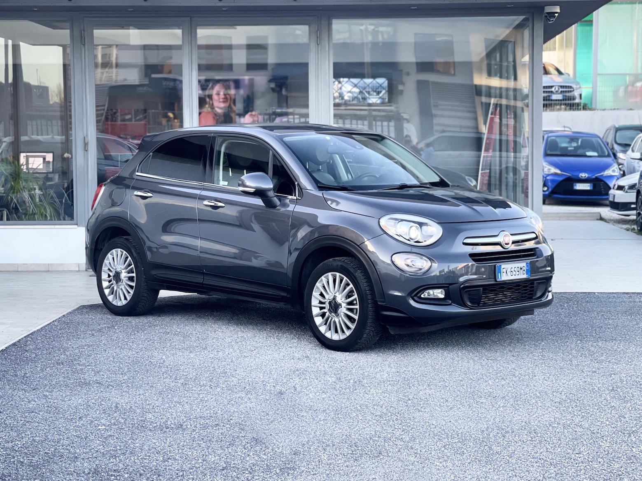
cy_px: 240
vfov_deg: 22.9
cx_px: 321
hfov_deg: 30.3
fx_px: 1187
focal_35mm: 64
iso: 80
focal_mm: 7.5
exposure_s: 1/121
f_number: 2.2
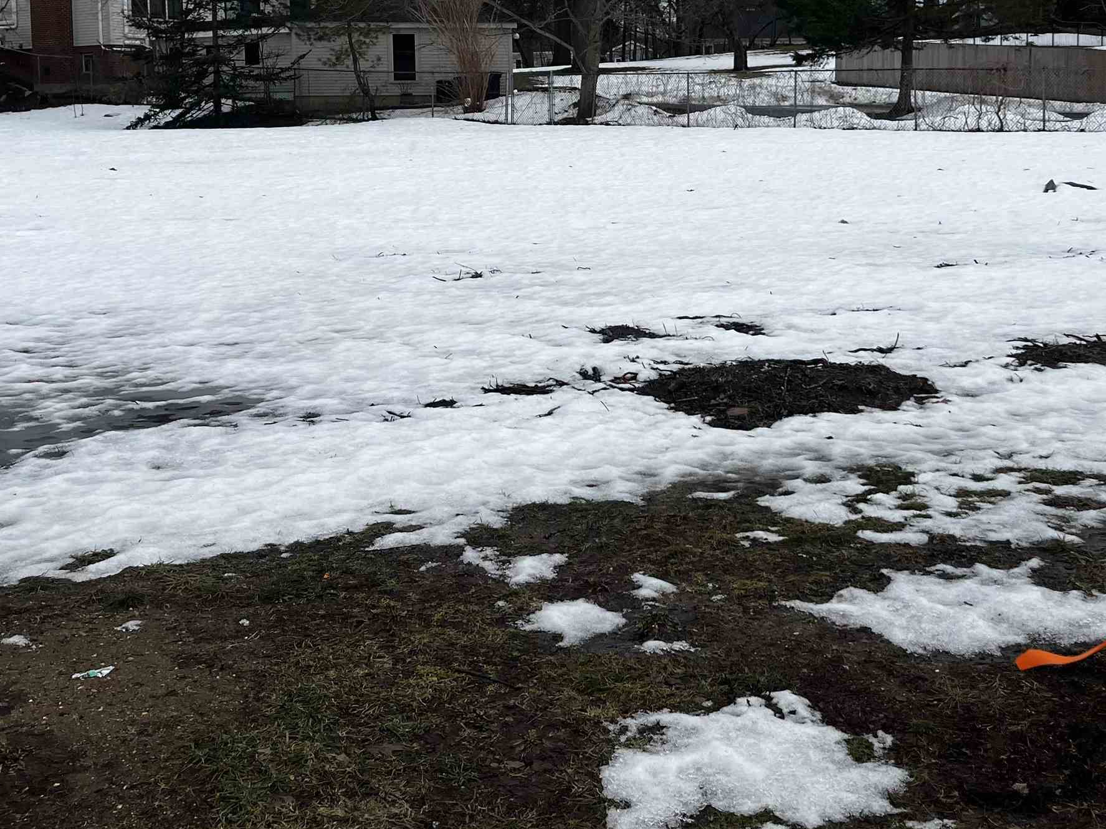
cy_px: 205
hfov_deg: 41.8
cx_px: 688
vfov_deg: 31.6
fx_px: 1438
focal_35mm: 45
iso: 50
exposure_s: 1/1890
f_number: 1.6
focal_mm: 5.1
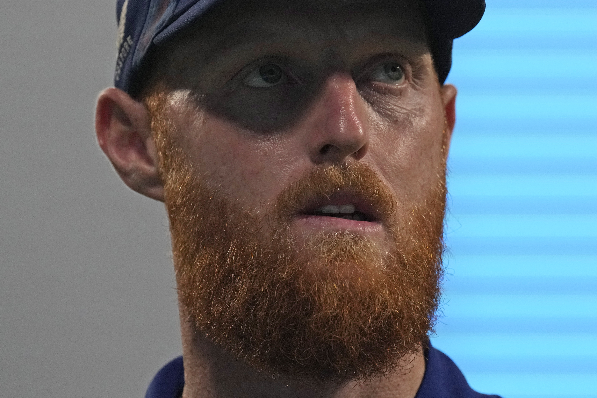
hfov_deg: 2.1
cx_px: 439
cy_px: 92
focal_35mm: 980
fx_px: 16251
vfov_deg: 1.4
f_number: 5
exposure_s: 1/1600
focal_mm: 600
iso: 3200
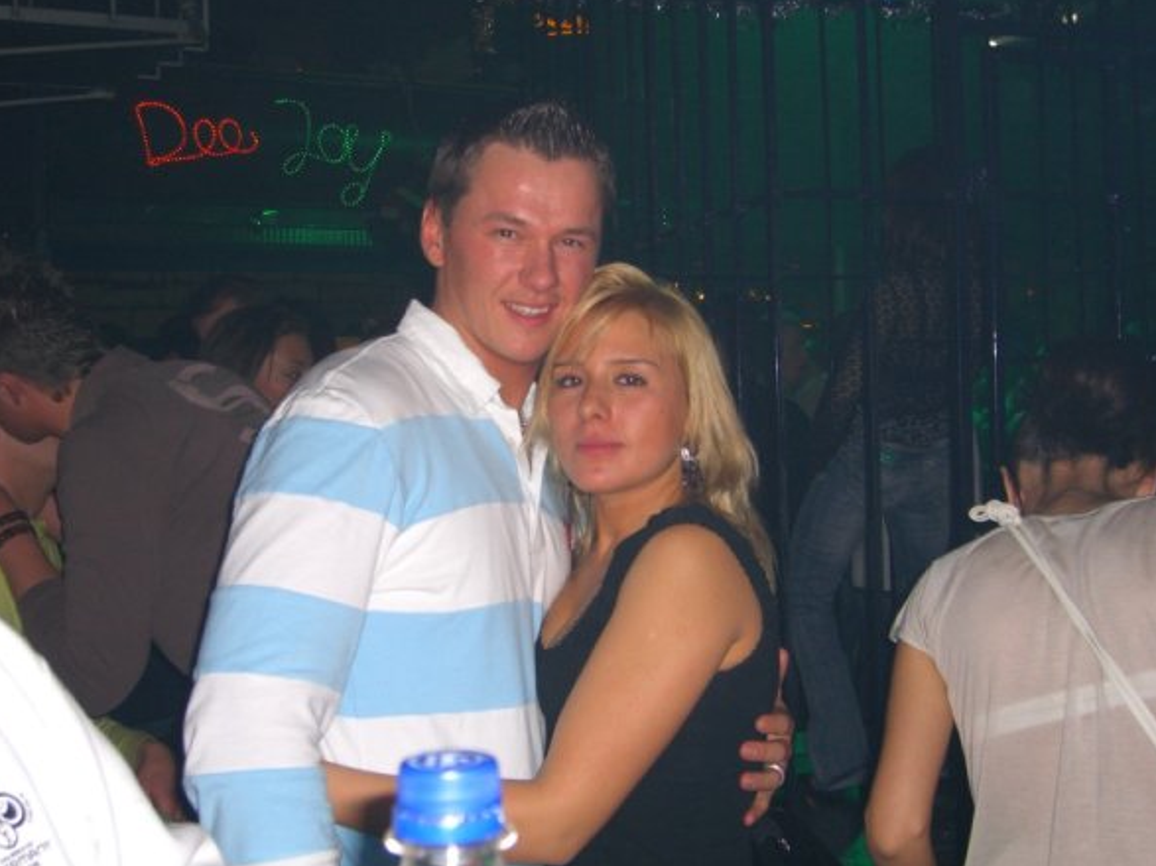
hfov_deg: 40.4
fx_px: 1569
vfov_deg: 30.9
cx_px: 571
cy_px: 431
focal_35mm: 47
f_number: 3.1
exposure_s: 1/60
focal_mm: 9.5
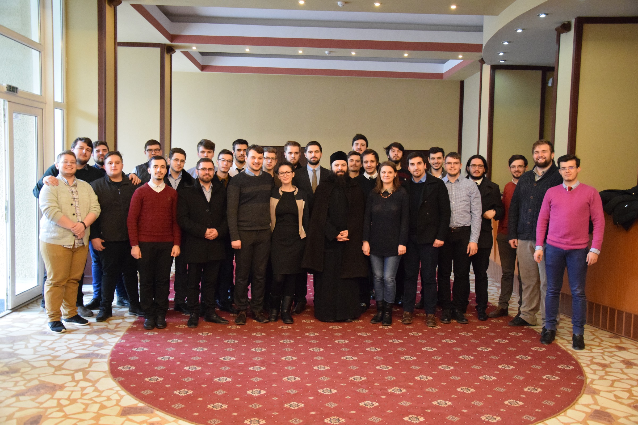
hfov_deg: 53.1
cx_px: 319
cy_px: 212
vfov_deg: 36.9
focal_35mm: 36
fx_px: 638
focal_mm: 24
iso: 5000
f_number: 3.8
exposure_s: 1/100
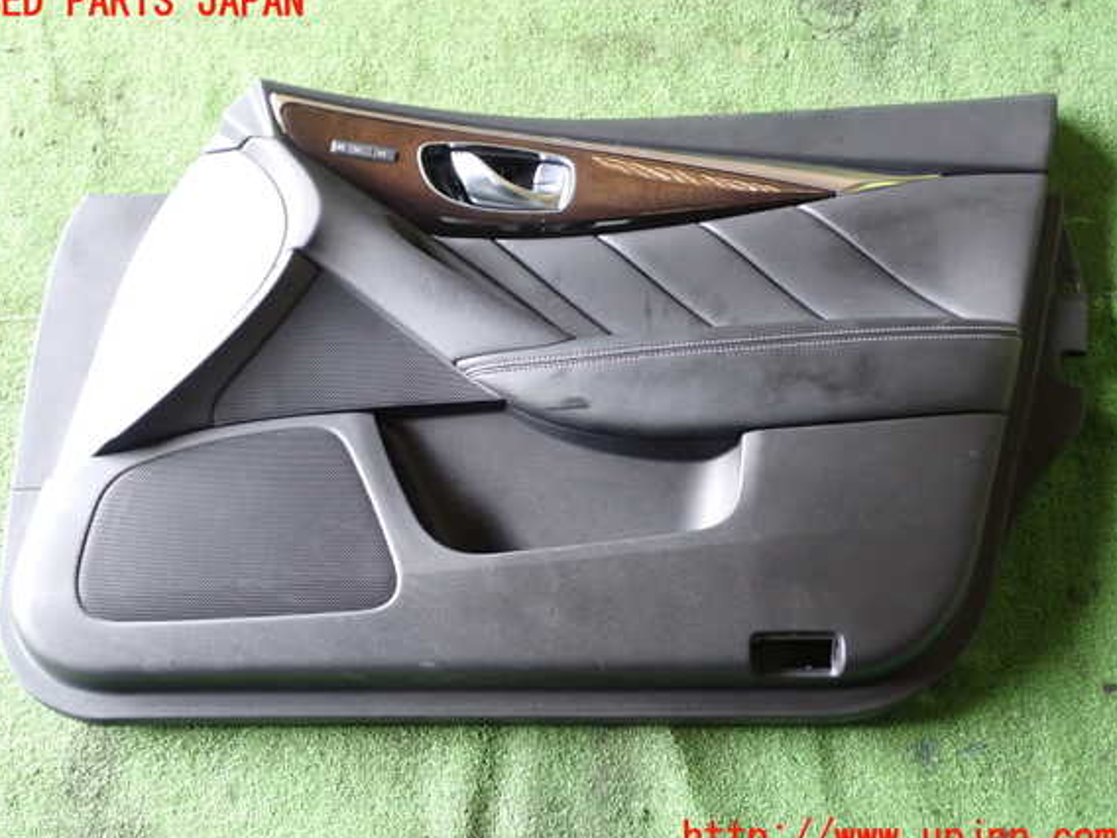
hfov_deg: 49.0
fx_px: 1226
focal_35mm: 38
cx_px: 537
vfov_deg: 37.7
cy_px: 421
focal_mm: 6.37
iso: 250
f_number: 2.5
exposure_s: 1/40
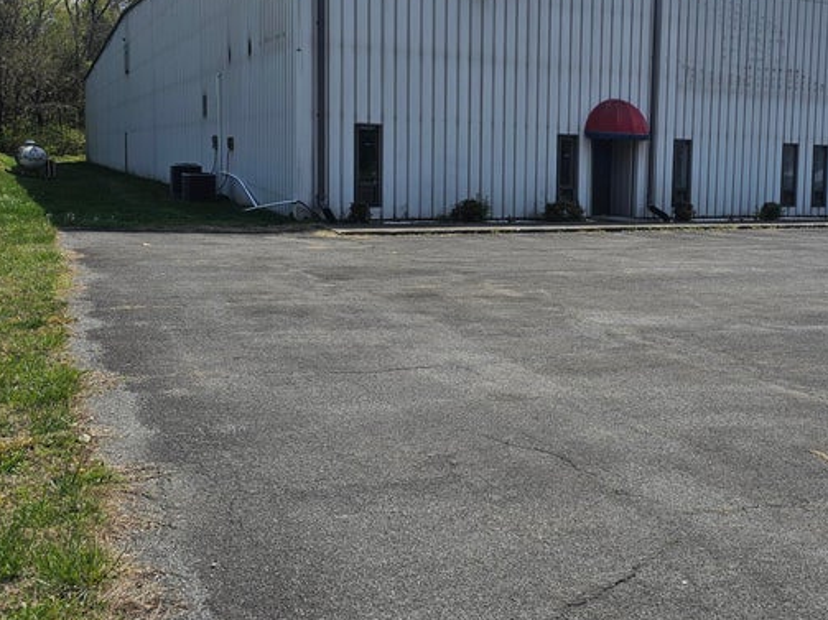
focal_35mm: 39
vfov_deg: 36.6
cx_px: 616
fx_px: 933
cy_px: 240
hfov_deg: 46.2
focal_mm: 6.3
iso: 10
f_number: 1.7
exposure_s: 1/1248
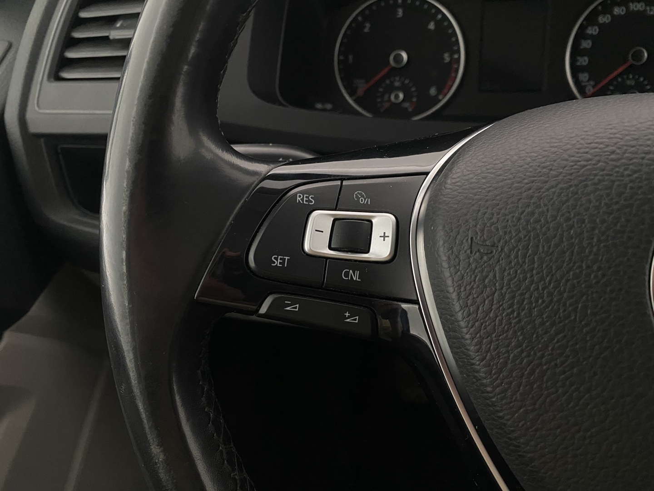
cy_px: 246
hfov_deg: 67.3
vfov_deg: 53.1
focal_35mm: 26
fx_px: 491
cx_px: 327
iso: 400
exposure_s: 1/25
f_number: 1.8
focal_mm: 4.25
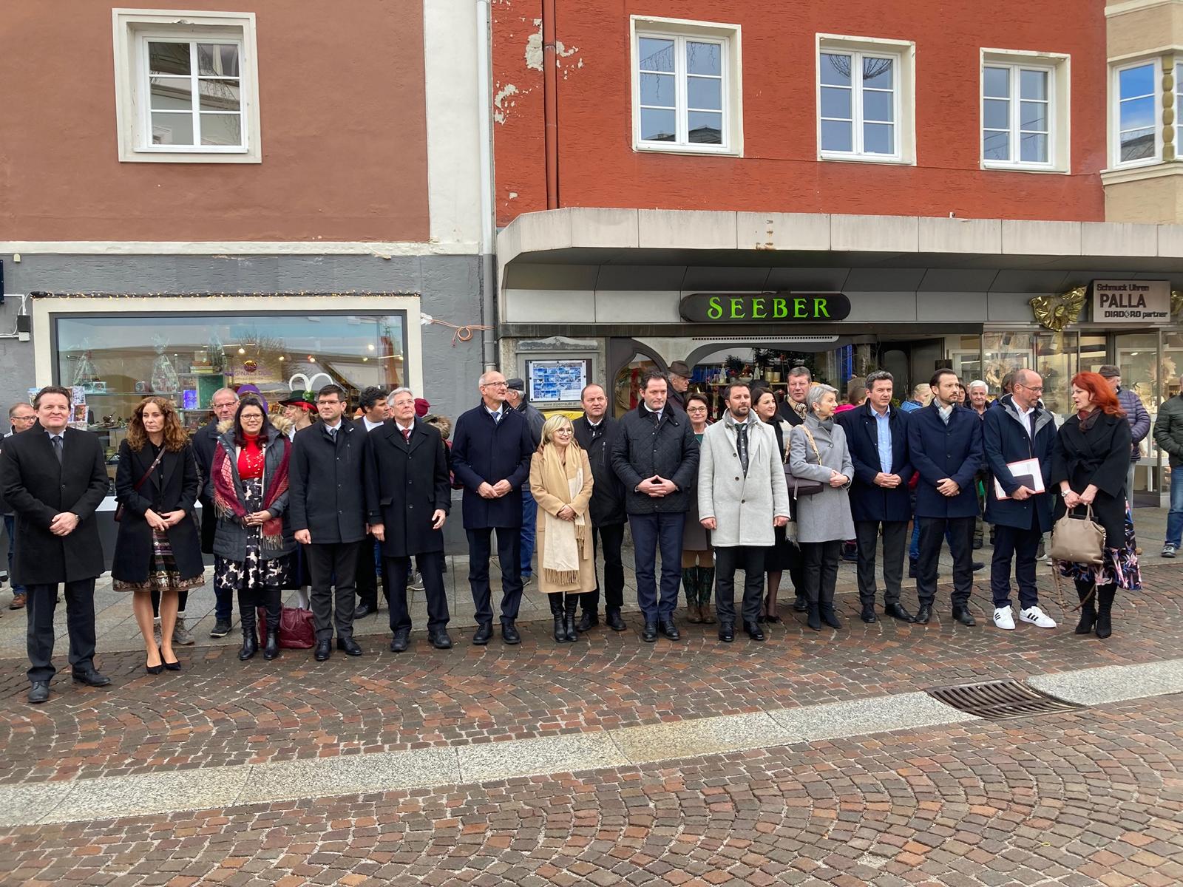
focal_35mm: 28
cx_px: 592
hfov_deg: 63.4
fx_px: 957
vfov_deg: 49.7
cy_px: 444
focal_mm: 3.99
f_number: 1.8
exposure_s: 1/121
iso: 25
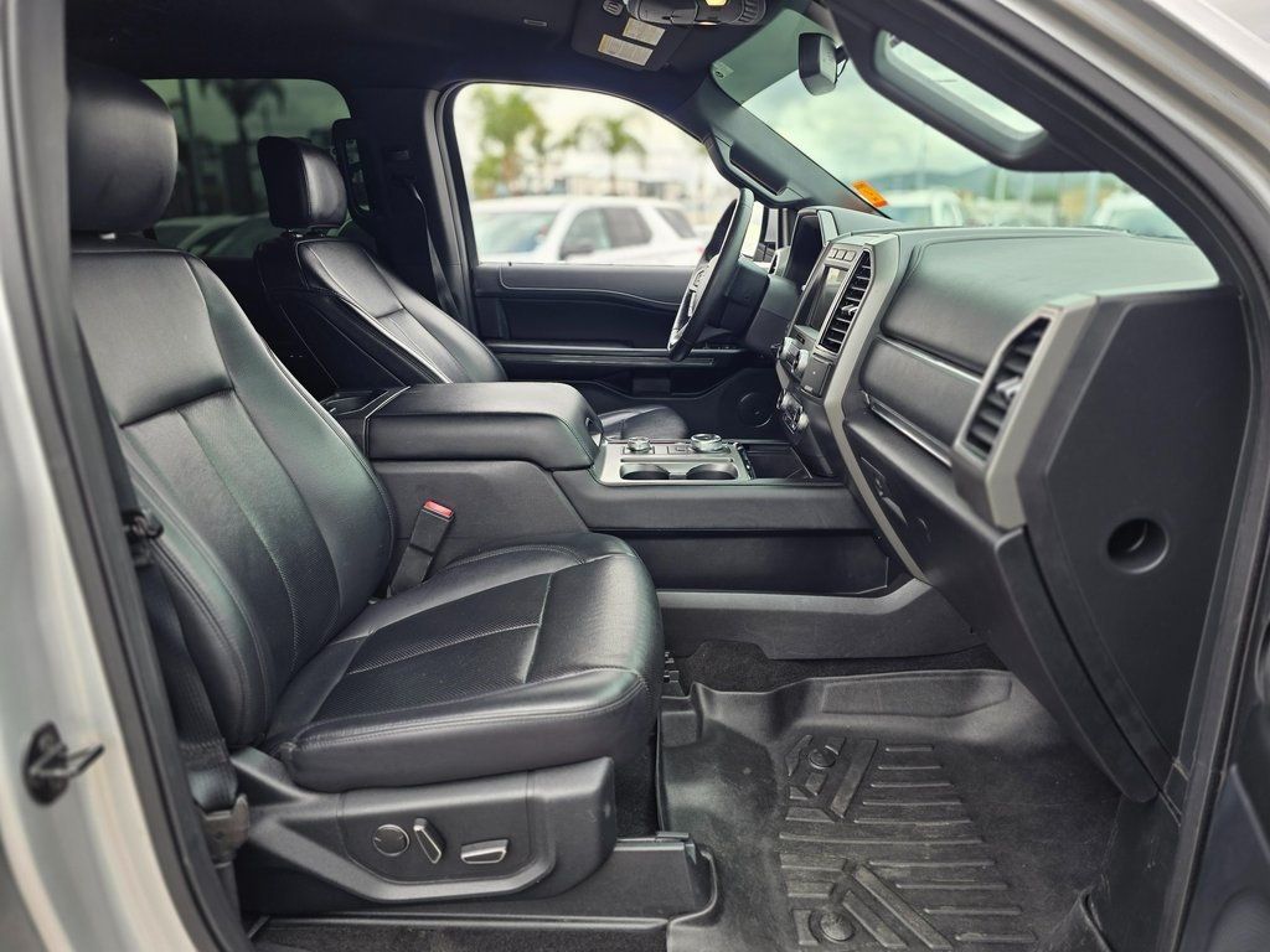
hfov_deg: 73.9
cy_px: 476
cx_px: 635
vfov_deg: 58.9
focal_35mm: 23
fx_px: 844
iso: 40
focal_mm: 6.3
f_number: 1.7
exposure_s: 1/180
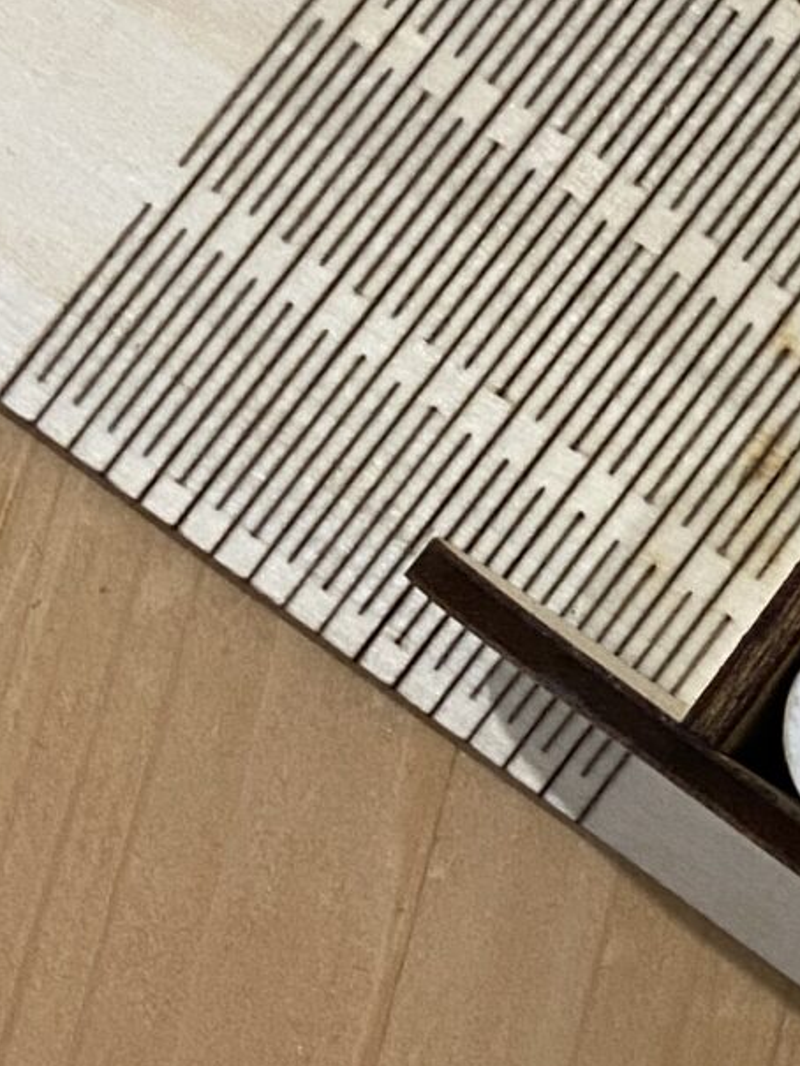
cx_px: 1184
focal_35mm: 110
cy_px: 215
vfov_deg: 17.7
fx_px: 3388
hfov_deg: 12.8
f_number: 1.8
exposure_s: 1/50
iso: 250
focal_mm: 4.25
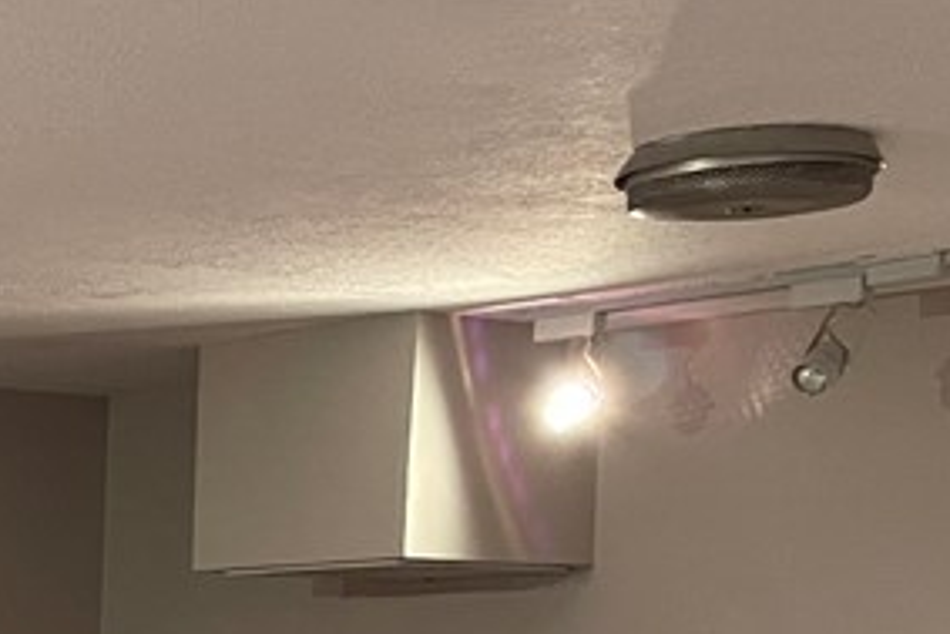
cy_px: 1047
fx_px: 2482
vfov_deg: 13.4
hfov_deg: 18.8
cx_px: -520
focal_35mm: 94
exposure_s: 1/60
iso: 320
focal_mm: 5.1
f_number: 1.6
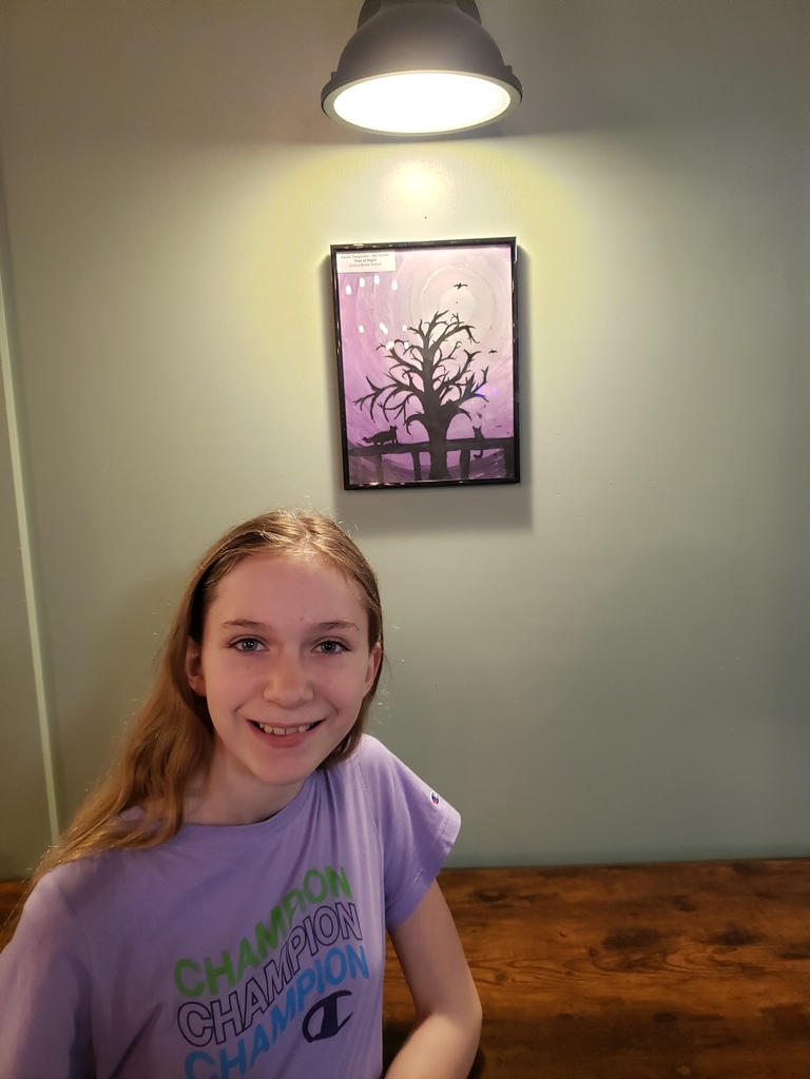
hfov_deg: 53.1
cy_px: 540
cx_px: 405
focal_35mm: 26
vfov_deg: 67.3
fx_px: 811
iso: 320
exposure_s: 1/60
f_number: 1.5
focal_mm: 4.3
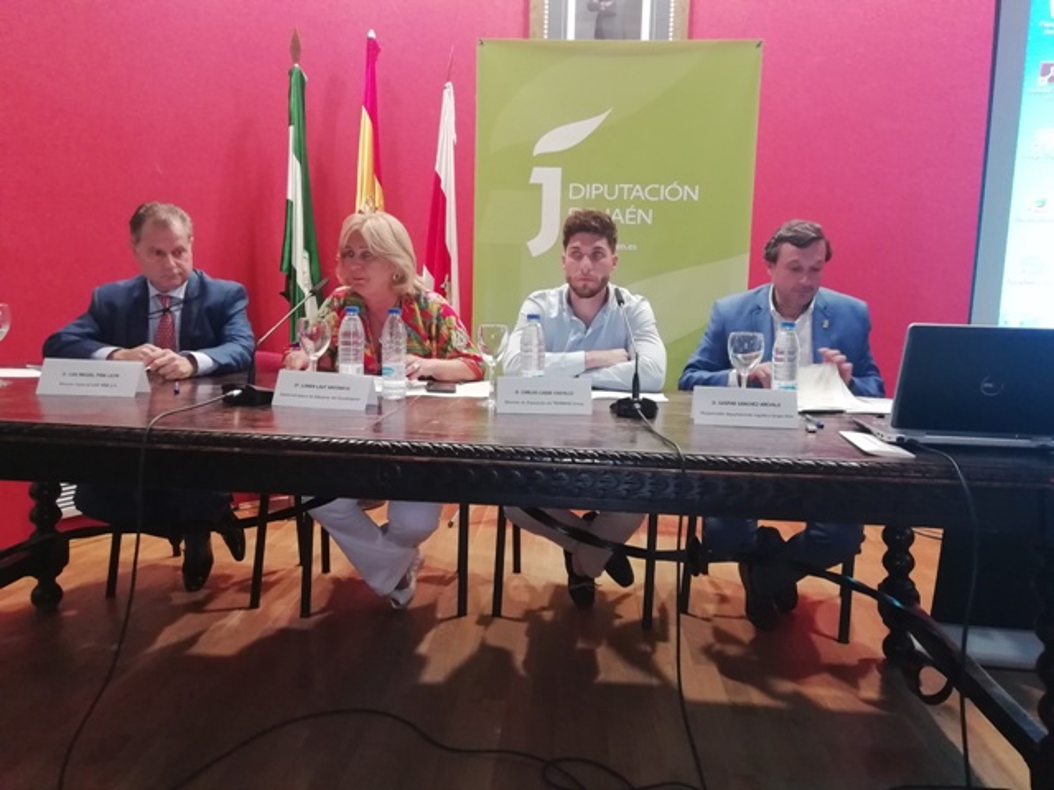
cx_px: 527
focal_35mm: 26
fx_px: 792
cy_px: 395
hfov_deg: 67.3
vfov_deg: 53.1
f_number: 2.2
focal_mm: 3.46
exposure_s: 1/33.3
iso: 250
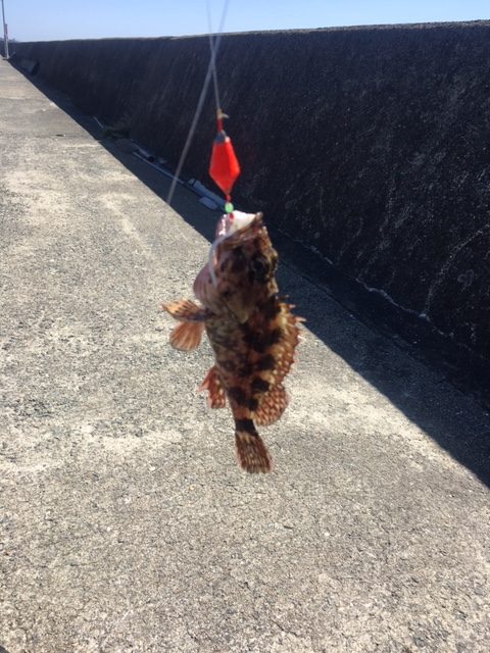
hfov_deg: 48.2
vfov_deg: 61.7
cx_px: 245
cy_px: 326
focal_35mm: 29
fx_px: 547
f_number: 2.2
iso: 25
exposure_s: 1/894
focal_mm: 4.15
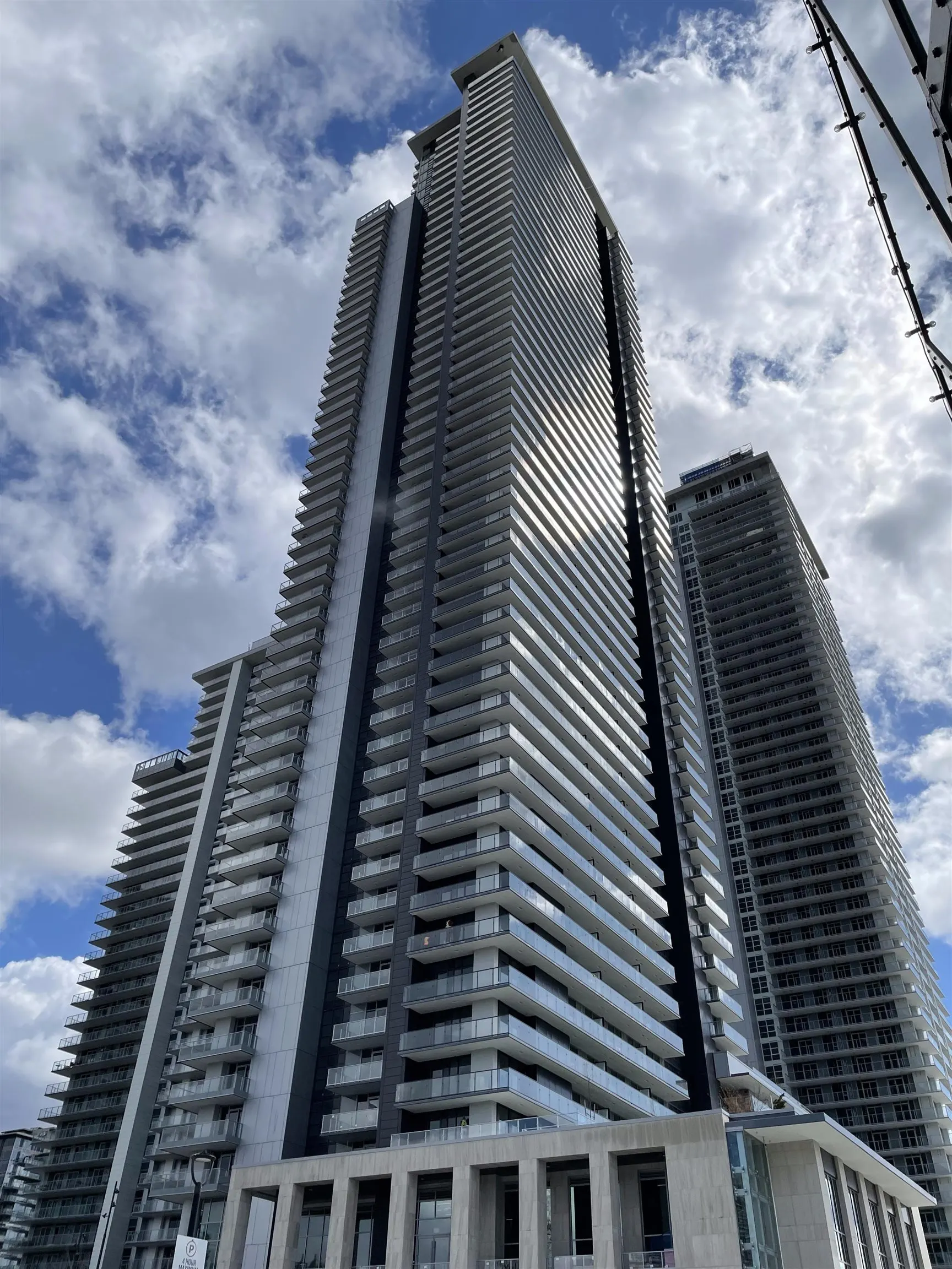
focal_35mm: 26
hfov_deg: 53.1
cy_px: 634
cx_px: 476
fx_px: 953
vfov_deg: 67.3
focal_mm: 4.2
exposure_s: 1/7299
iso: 32
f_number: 1.6
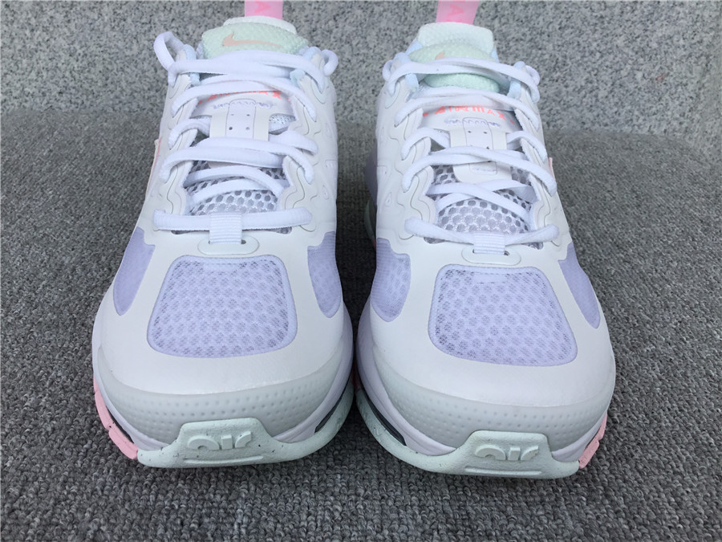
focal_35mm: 31
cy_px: 271
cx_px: 361
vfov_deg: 45.4
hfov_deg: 58.4
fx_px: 647
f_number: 2.4
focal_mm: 3.3
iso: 25
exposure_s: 1/570
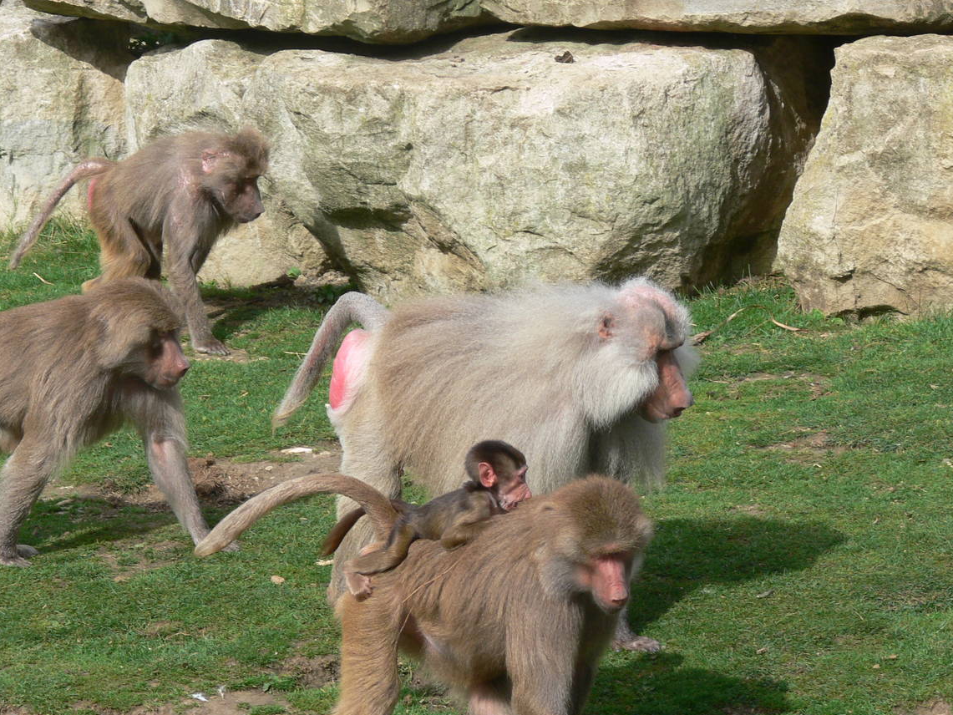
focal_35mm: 216
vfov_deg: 6.9
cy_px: 460
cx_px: 318
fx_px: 5947
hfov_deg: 9.2
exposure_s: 1/250
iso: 80
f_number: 5.6
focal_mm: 32.6
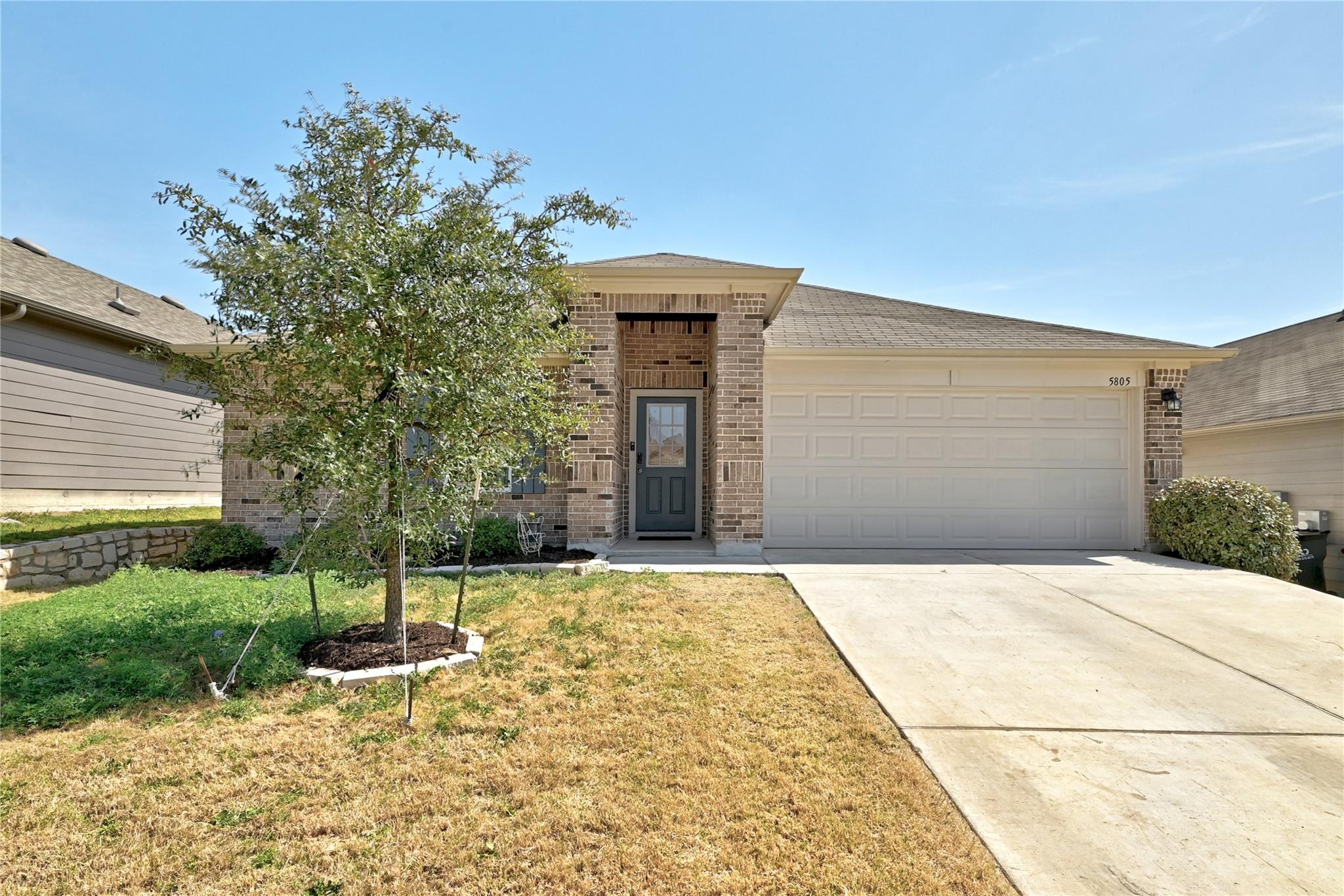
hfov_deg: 104.3
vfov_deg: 81.2
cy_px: 448
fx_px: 523
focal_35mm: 14
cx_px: 672
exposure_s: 1/400
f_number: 10
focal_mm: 14
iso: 400
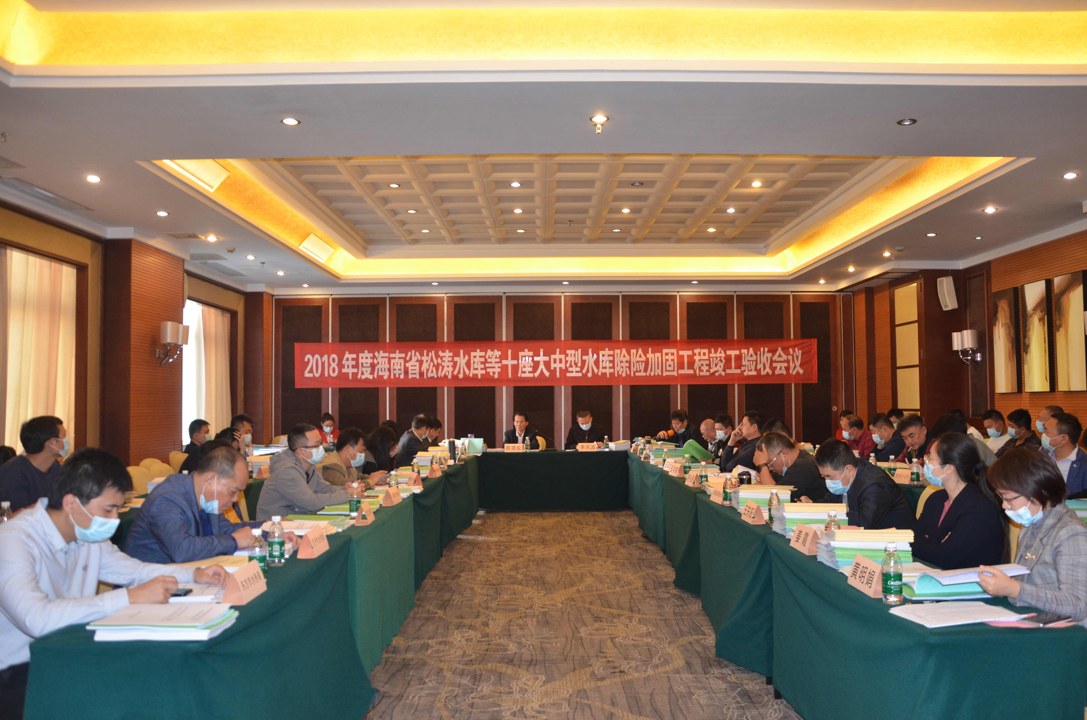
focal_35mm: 27
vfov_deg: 47.7
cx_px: 544
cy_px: 360
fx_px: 814
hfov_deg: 67.5
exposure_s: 1/60
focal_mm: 18
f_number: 3.5
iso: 800
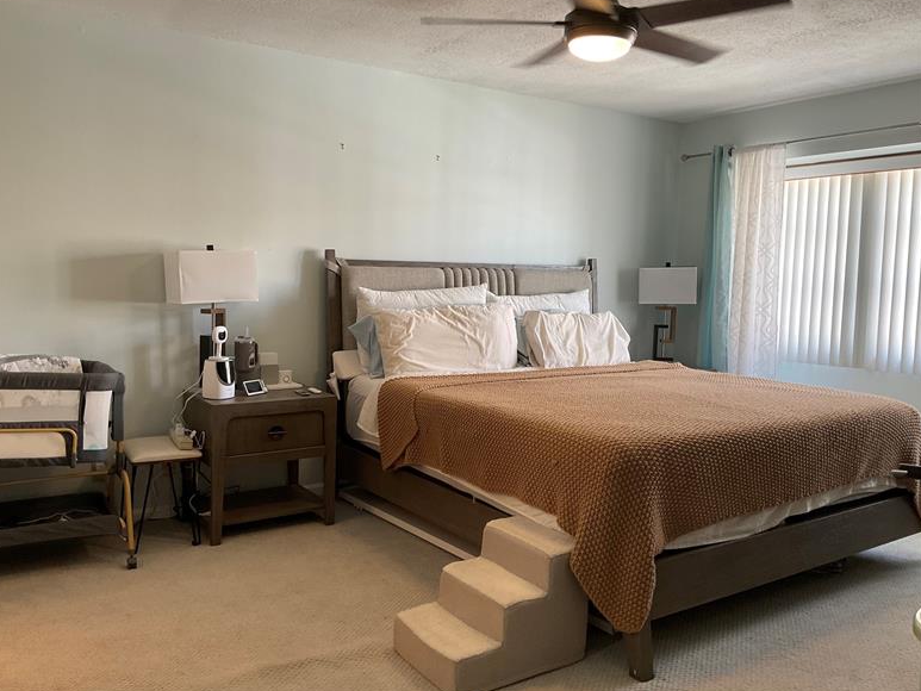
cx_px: 449
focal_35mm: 30
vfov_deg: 46.8
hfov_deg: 59.9
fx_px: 798
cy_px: 340
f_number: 1.8
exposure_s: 1/60
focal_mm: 3
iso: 64
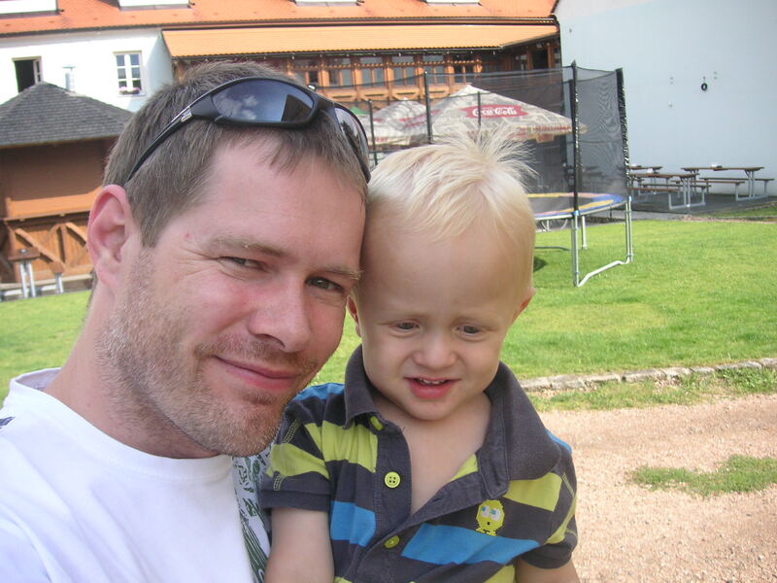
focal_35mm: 37
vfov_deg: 38.7
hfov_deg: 50.1
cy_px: 292
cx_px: 388
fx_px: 831
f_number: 2.8
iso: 50
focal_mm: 6.1
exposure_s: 1/350
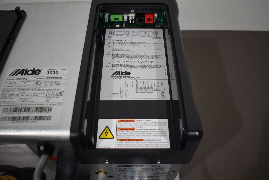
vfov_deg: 41.7
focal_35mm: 32
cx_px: 134
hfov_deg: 59.5
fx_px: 235
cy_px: 90
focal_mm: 21
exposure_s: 1/250
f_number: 3.8
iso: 450
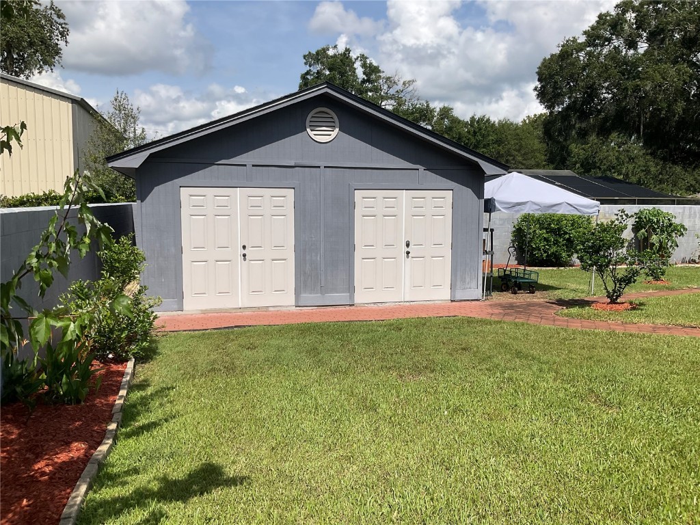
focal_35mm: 29
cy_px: 262
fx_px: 586
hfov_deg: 61.7
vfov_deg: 48.2
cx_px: 350
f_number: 1.8
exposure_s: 1/2801
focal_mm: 3
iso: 16
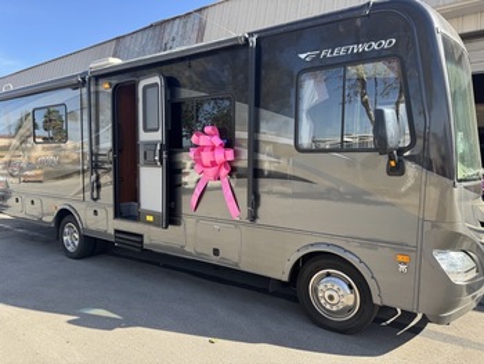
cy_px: 182
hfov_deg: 71.6
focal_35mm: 24
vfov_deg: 56.9
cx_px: 242
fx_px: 336
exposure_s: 1/802
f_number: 1.78
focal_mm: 6.76
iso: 80
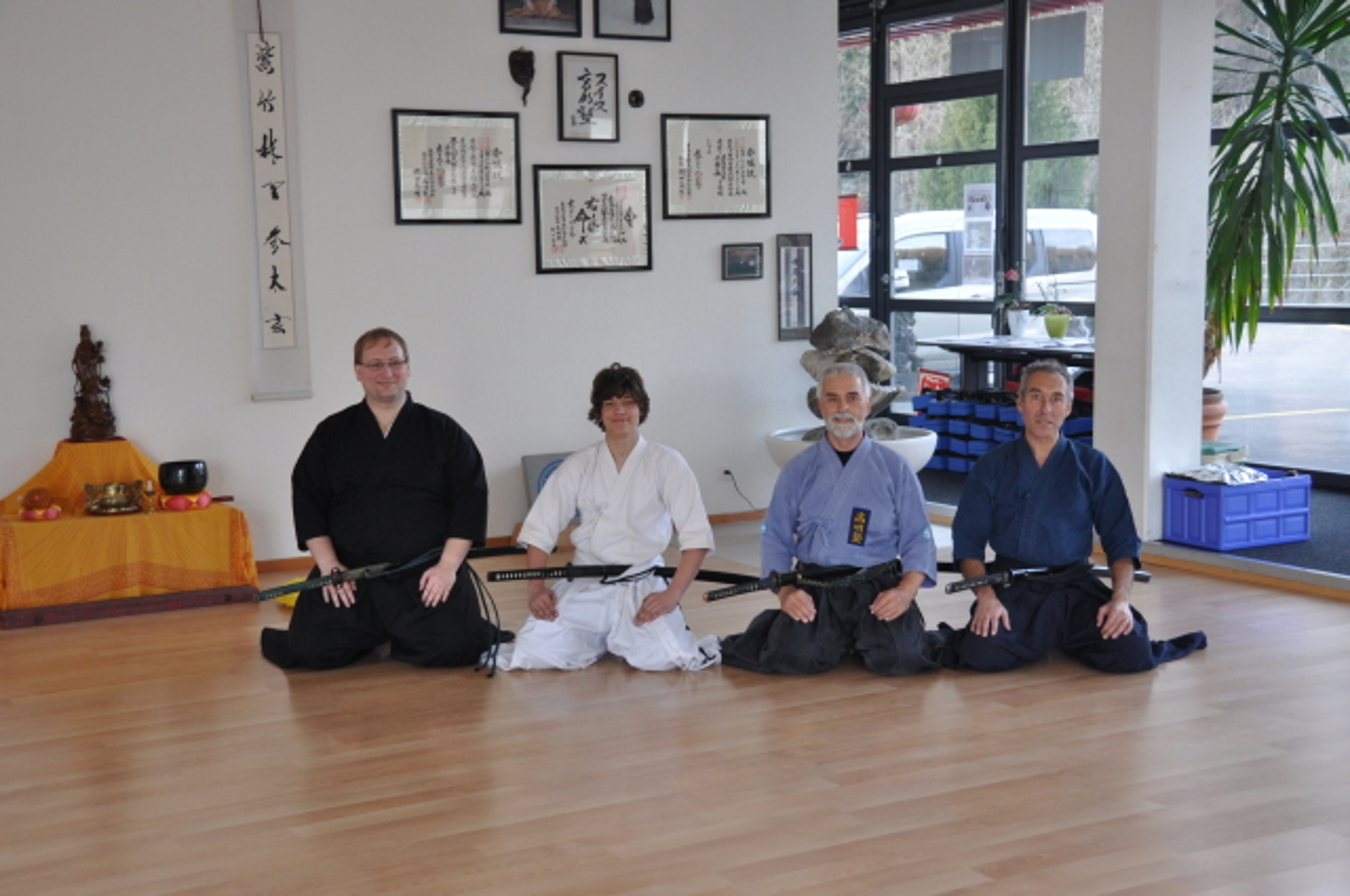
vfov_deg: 28.0
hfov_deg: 41.2
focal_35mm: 48
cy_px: 448
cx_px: 675
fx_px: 1798
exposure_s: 1/60
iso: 640
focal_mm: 32
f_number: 4.2
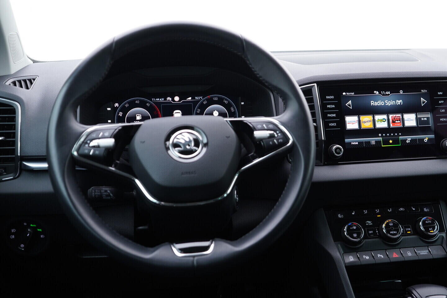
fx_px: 447
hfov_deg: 53.1
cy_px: 149
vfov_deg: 36.9
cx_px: 224
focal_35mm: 36
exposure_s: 1/40
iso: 250
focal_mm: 24
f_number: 2.8
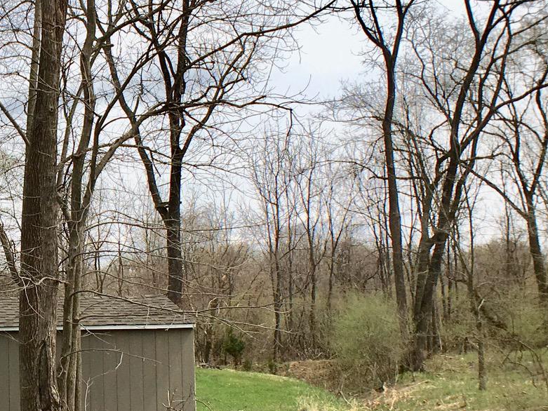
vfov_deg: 19.3
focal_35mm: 76
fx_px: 1203
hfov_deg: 24.5
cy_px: 297
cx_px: 6
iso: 25
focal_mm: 4.15
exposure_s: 1/1789
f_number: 2.2
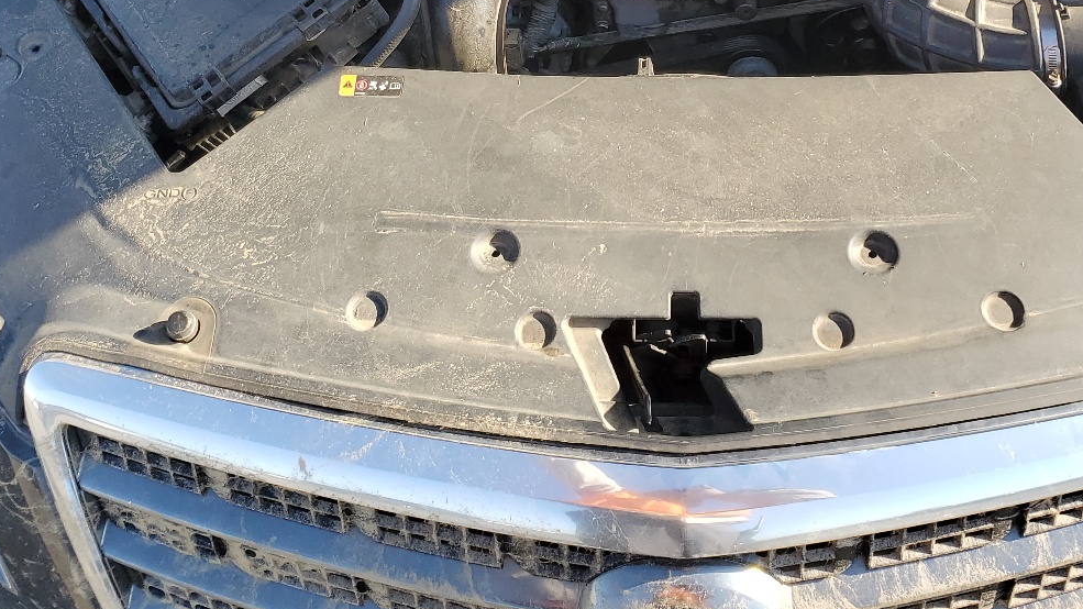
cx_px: 678
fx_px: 1321
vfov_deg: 24.7
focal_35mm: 46
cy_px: -8
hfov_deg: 44.2
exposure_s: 1/833
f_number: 1.5
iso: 50
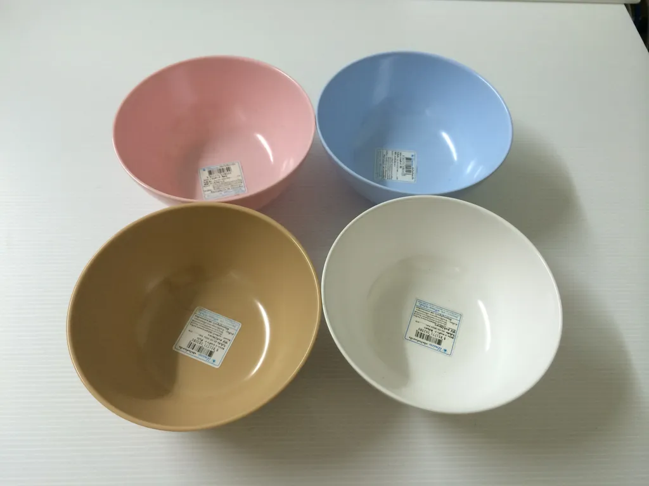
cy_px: 243
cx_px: 324
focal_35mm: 30
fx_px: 562
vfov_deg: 46.8
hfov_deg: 60.0
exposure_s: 1/33
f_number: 2.2
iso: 125
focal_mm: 4.12
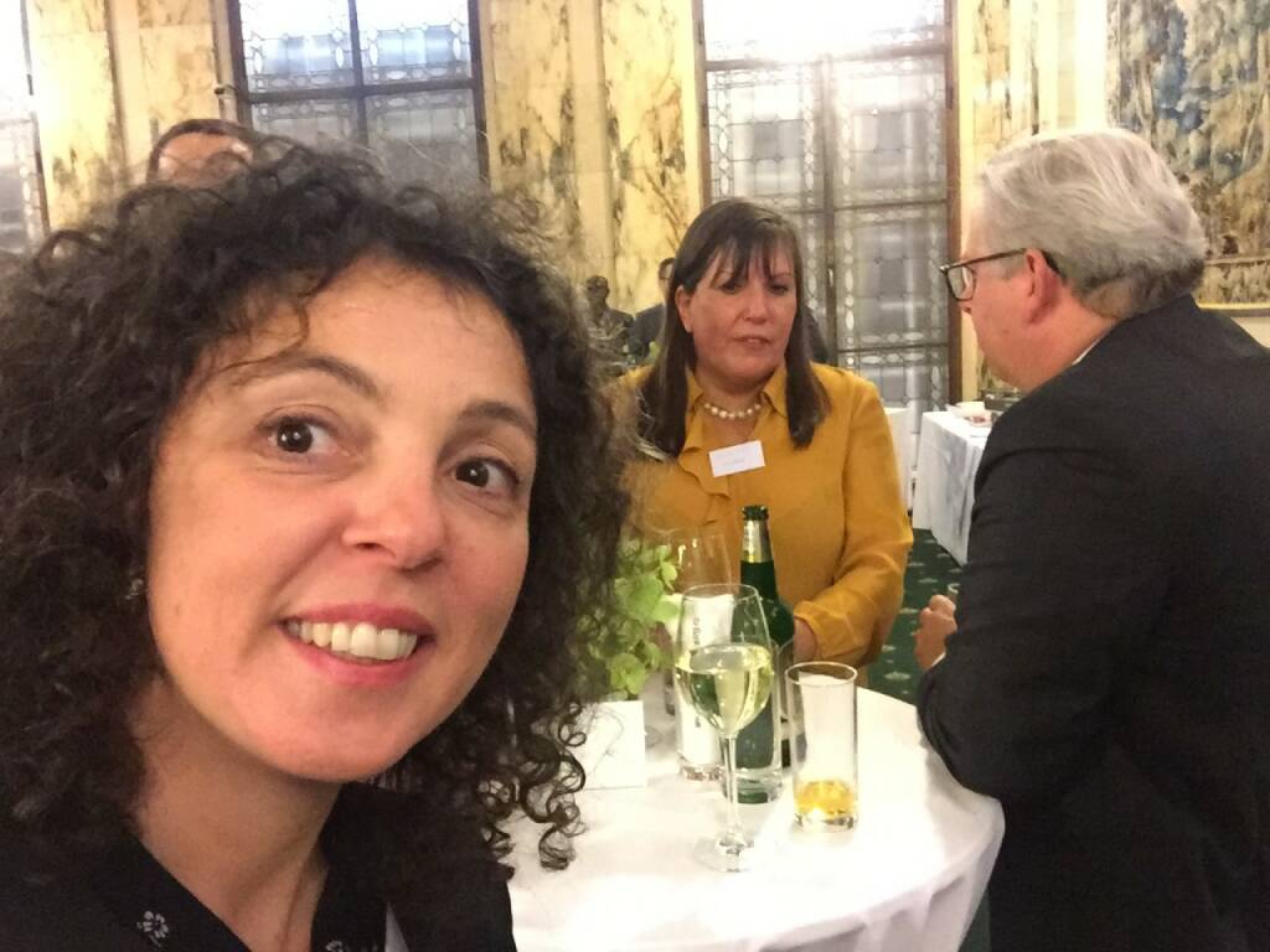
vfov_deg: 45.4
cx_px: 635
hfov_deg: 58.4
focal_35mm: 31
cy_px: 476
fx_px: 1137
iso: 640
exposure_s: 1/17
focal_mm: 2.65
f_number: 2.2
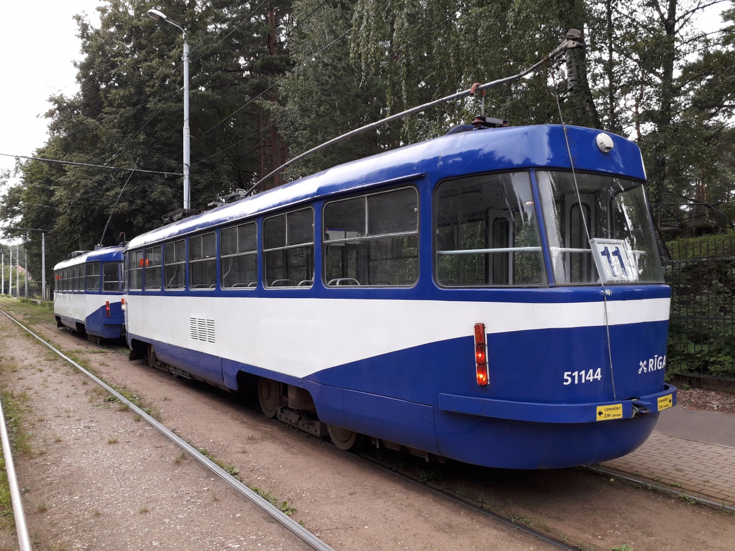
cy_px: 276
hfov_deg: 65.3
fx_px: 573
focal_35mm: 27
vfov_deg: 51.4
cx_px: 368
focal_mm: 3.6
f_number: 1.9
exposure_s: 1/109
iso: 40
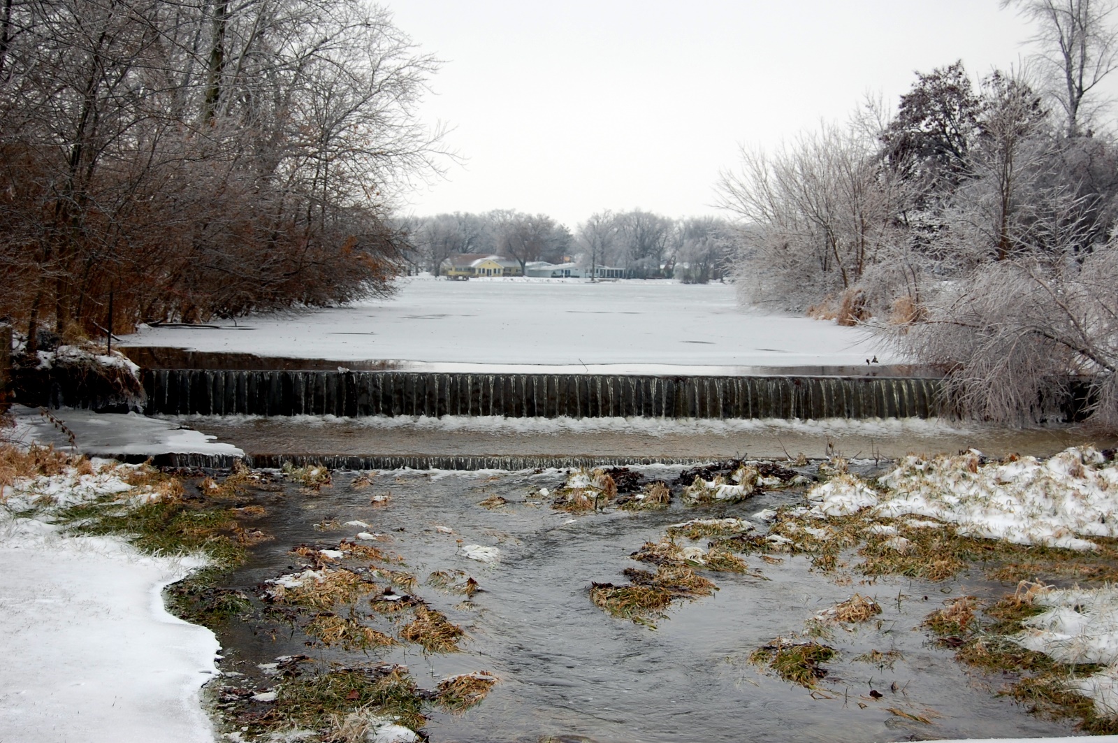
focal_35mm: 57
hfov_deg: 35.1
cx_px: 559
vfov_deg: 23.7
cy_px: 372
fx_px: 1768
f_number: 6.3
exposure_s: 1/160
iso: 200
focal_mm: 38
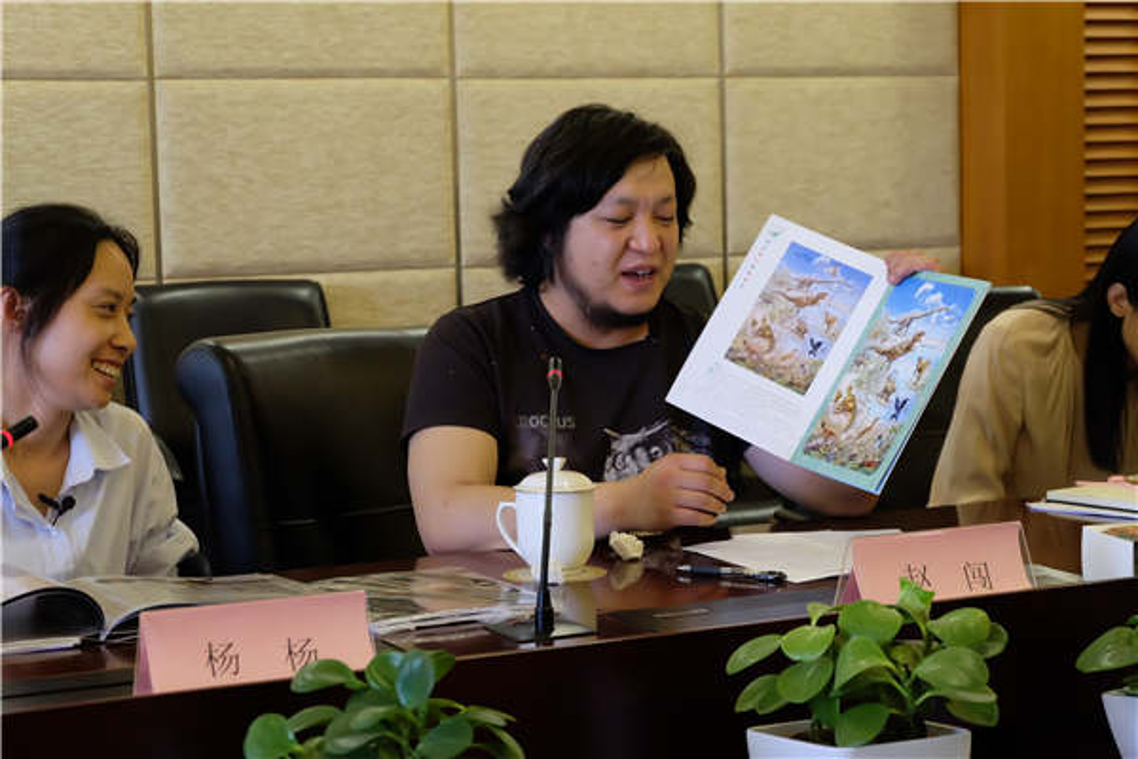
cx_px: 569
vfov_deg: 18.2
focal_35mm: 75
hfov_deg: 27.0
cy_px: 380
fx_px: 2371
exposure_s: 1/60
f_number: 5.6
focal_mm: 50
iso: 2000
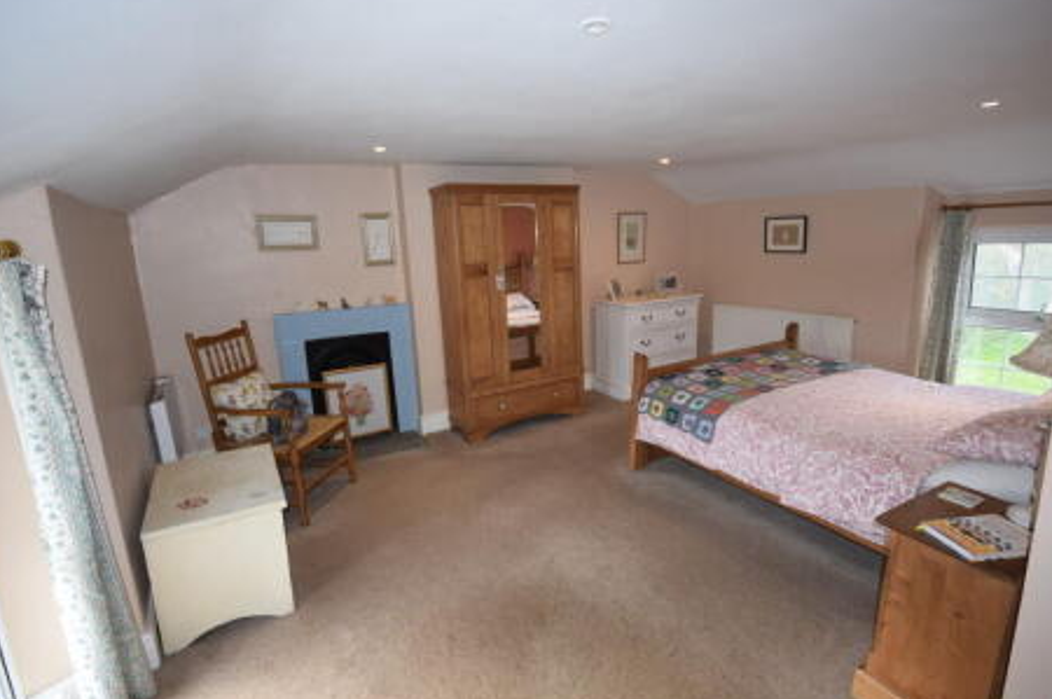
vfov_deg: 66.5
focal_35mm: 18
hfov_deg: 89.2
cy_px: 354
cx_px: 531
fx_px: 533
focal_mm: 11.5
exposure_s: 1/80
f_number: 4.2
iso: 800
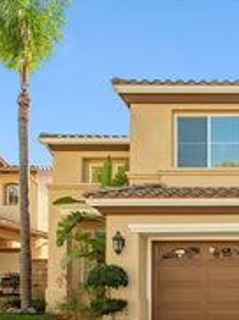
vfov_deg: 45.9
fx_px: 341
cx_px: 258
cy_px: 282
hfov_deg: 33.9
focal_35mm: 37
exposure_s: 1/250
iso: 280
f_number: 8
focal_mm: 14
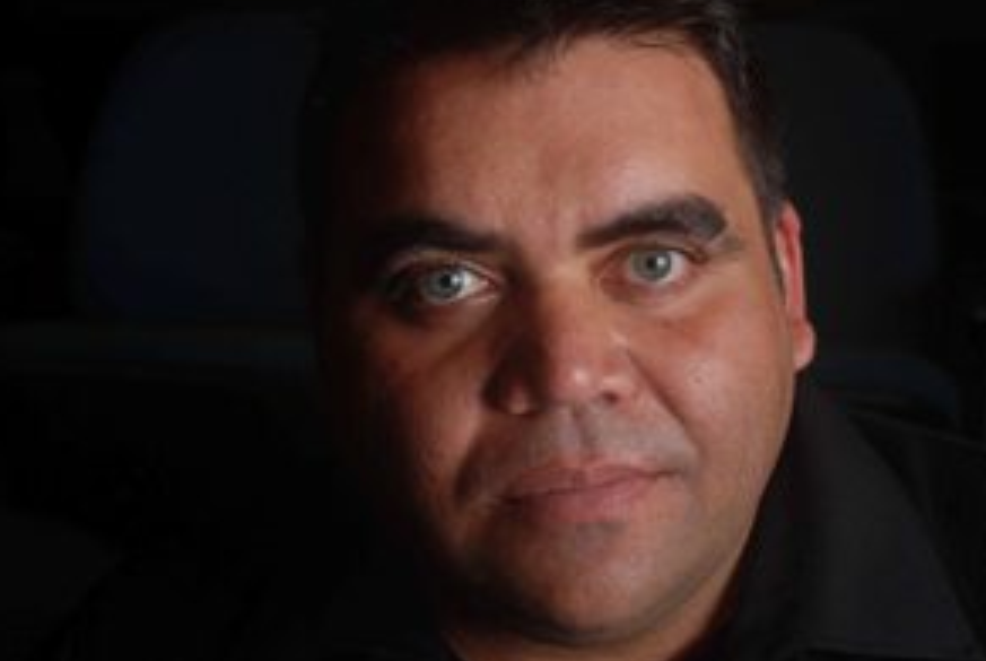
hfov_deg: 27.3
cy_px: 271
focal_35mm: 74
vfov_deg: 18.5
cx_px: 576
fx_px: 2030
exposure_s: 1/60
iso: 200
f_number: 4.2
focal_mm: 32
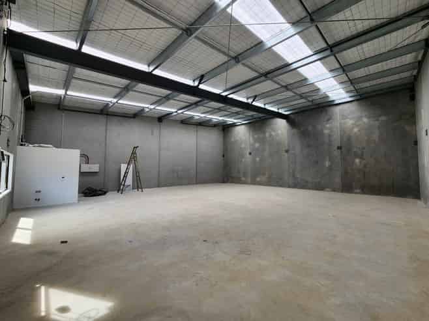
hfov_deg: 106.2
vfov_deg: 89.9
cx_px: 214
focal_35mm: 13
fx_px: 161
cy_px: 160
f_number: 2.2
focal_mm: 2.2
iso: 50
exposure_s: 1/286
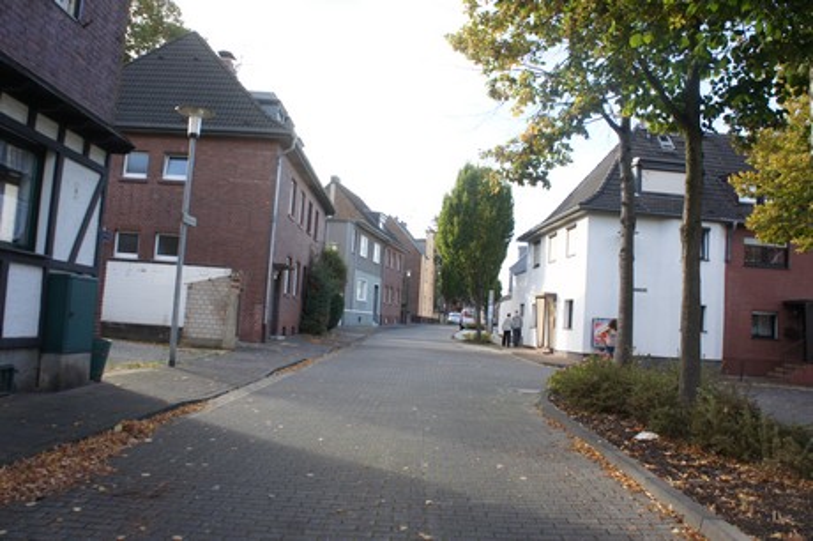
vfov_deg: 47.9
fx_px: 609
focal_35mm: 27
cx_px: 406
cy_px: 270
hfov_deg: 67.4
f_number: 6.3
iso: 500
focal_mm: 18
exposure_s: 1/250
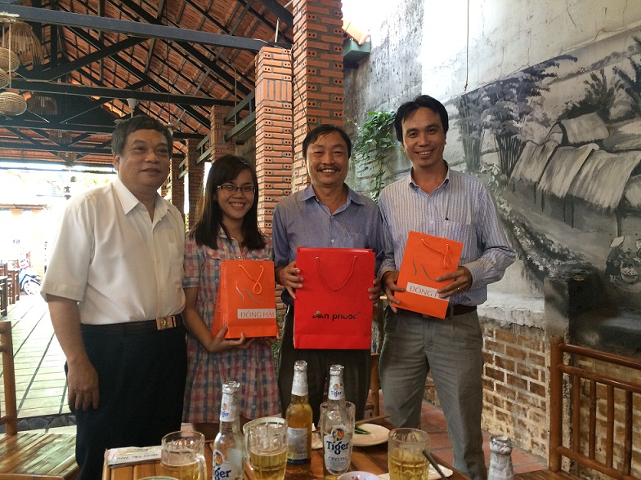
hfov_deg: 61.7
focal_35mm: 29
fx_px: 537
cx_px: 320
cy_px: 240
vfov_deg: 48.2
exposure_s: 1/30
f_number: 2.2
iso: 125
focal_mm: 4.15
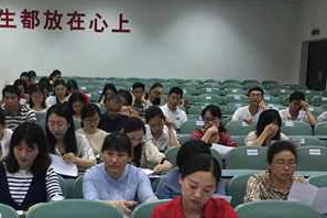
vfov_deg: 22.0
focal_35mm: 61
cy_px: 166
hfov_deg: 32.6
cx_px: 111
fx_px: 554
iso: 160
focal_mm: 4.15
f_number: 2.2
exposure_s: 1/33
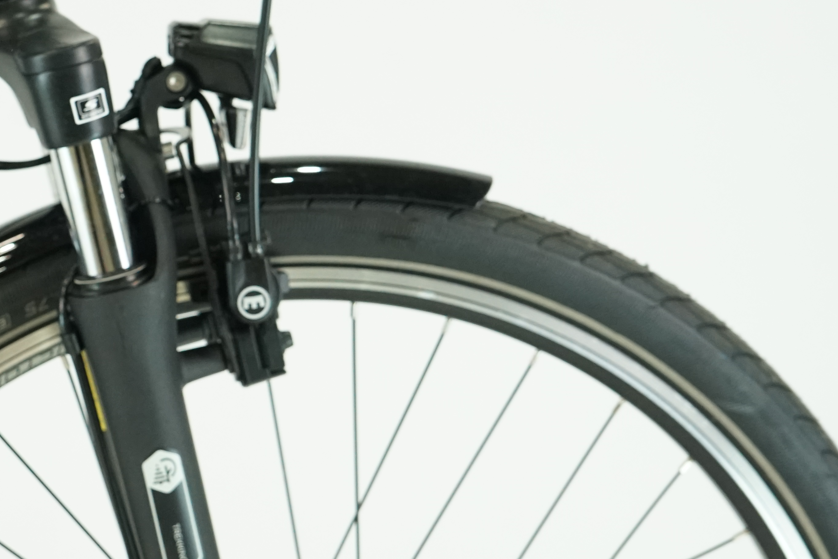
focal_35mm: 81
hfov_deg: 24.4
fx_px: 1885
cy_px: 265
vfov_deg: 16.9
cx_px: 100
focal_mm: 37
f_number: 6.3
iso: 2500
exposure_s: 1/200
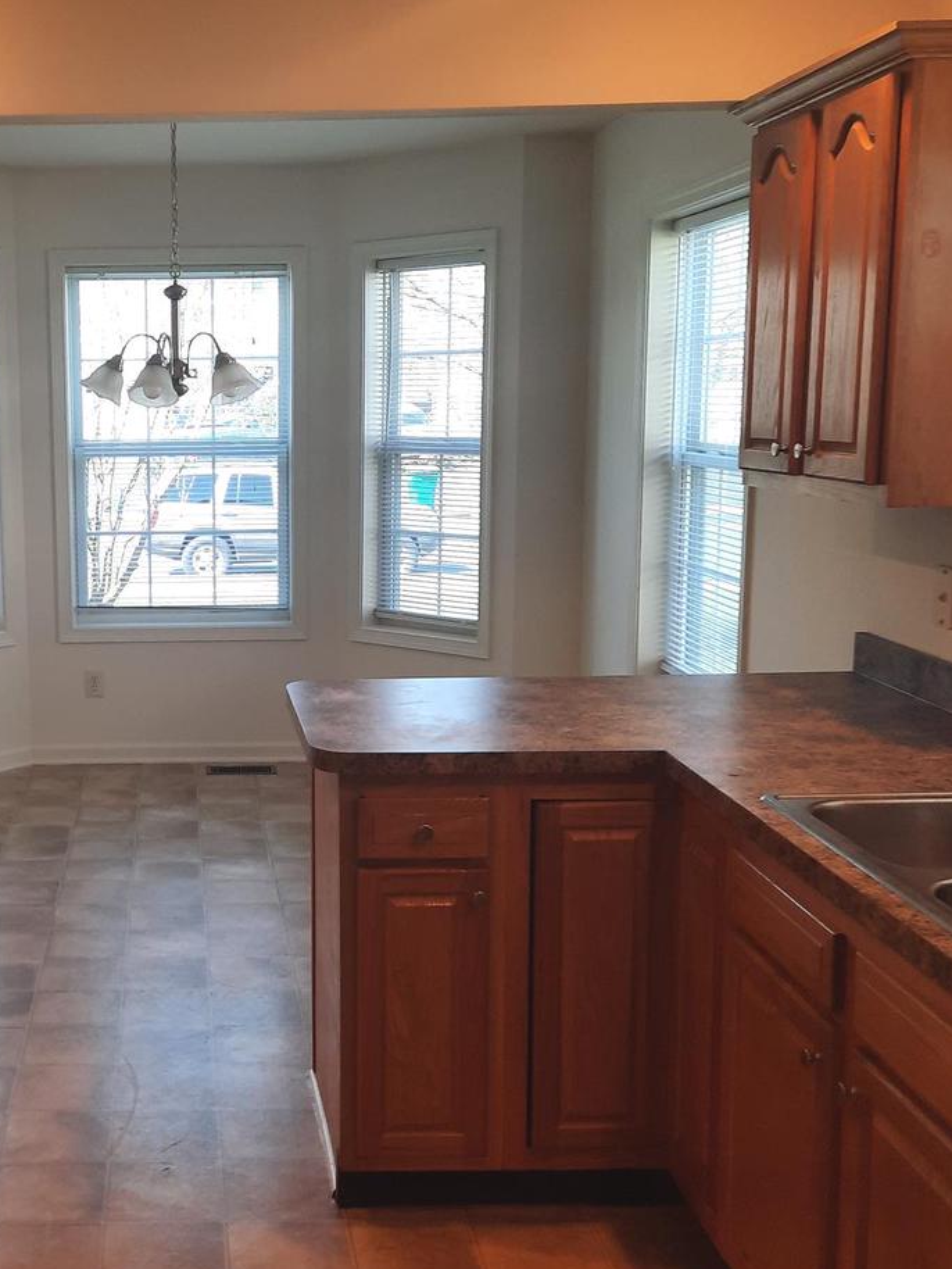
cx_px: 168
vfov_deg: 44.8
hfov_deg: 33.2
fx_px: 1539
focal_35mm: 42
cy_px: 621
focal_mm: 4.6
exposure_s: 1/60
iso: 32
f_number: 2
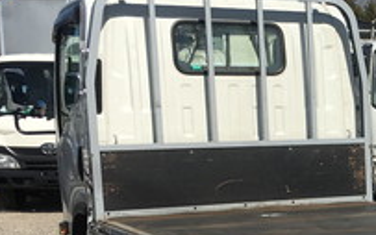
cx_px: 495
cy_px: 259
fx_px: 994
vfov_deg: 13.2
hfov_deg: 19.6
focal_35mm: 97
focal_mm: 4.15
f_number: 2.2
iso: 25
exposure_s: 1/3077
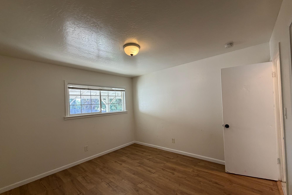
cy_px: 103
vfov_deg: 77.2
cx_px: 150
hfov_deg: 100.4
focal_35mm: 15
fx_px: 122
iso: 160
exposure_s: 1/60
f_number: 2.2
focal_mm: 2.22
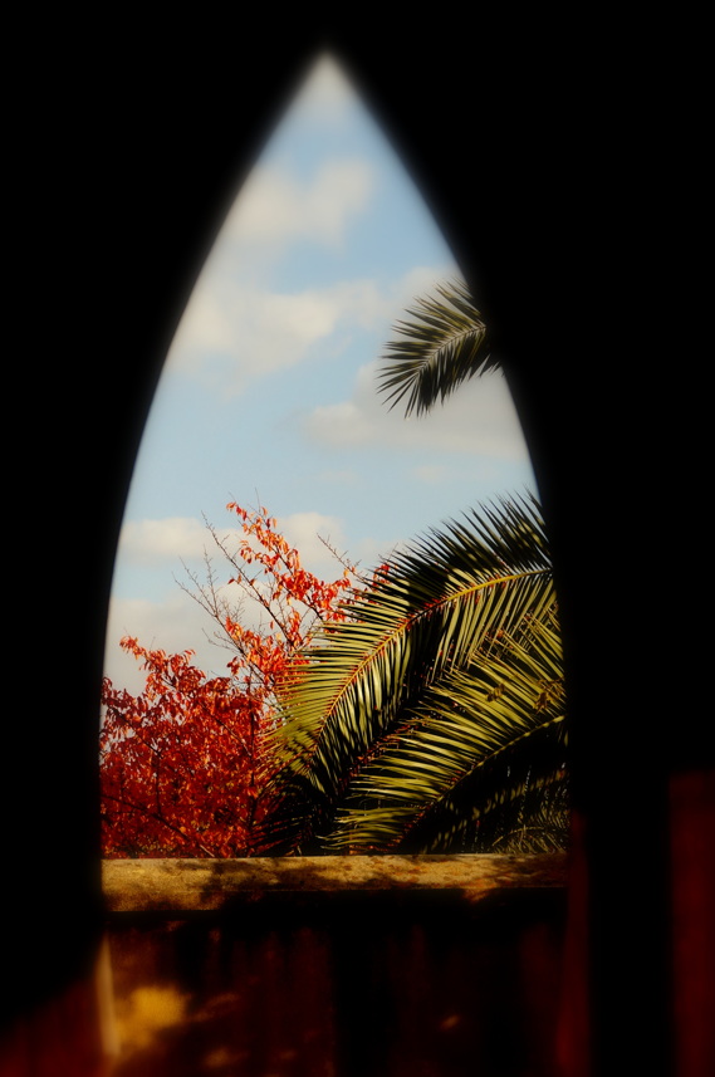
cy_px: 640
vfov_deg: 20.7
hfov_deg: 13.8
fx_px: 2945
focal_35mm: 99
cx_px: 317
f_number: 6.3
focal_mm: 55
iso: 400
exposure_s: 1/1250
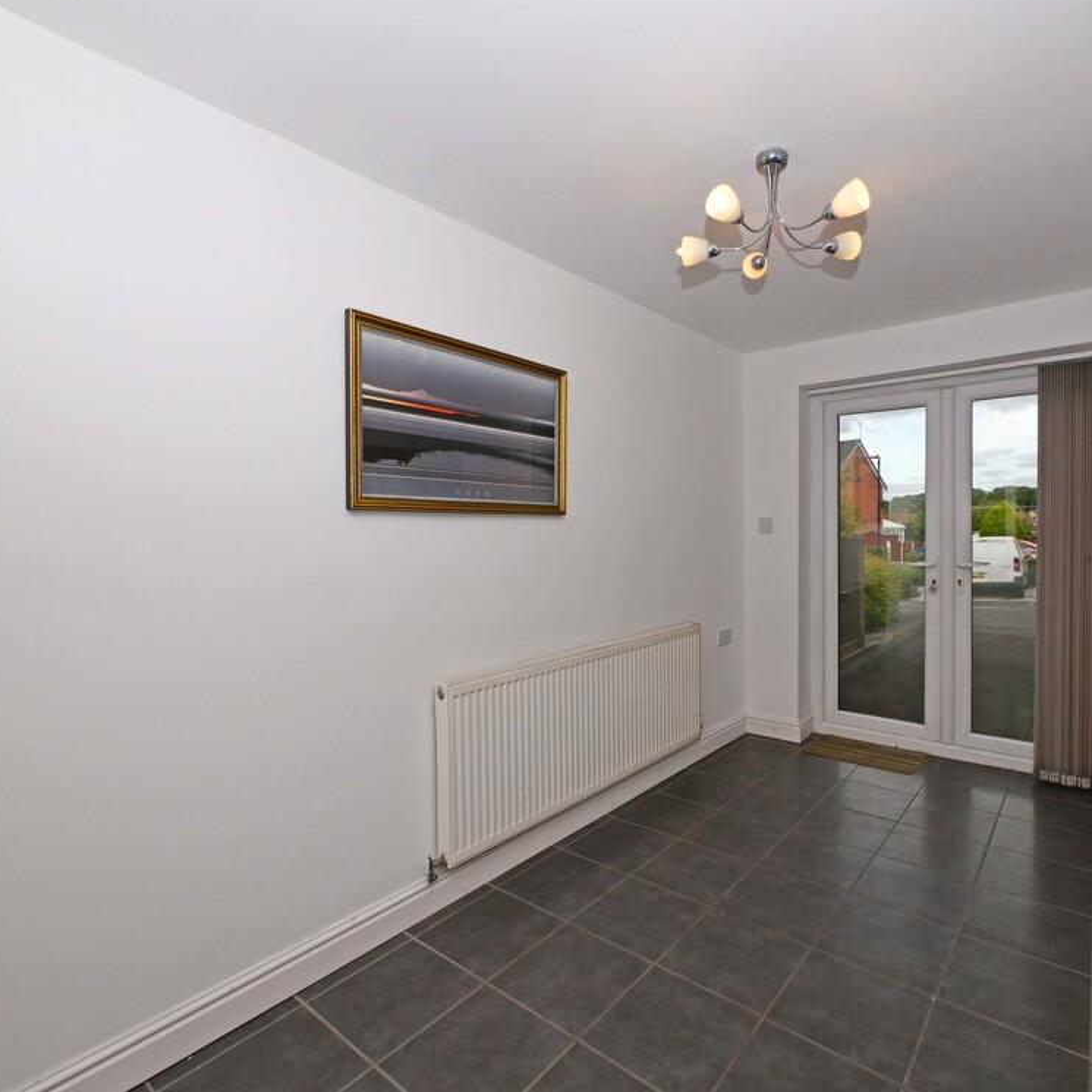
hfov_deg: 83.5
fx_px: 607
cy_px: 553
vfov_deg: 84.0
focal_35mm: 17
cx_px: 623
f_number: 11
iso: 400
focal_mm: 7
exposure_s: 1/125
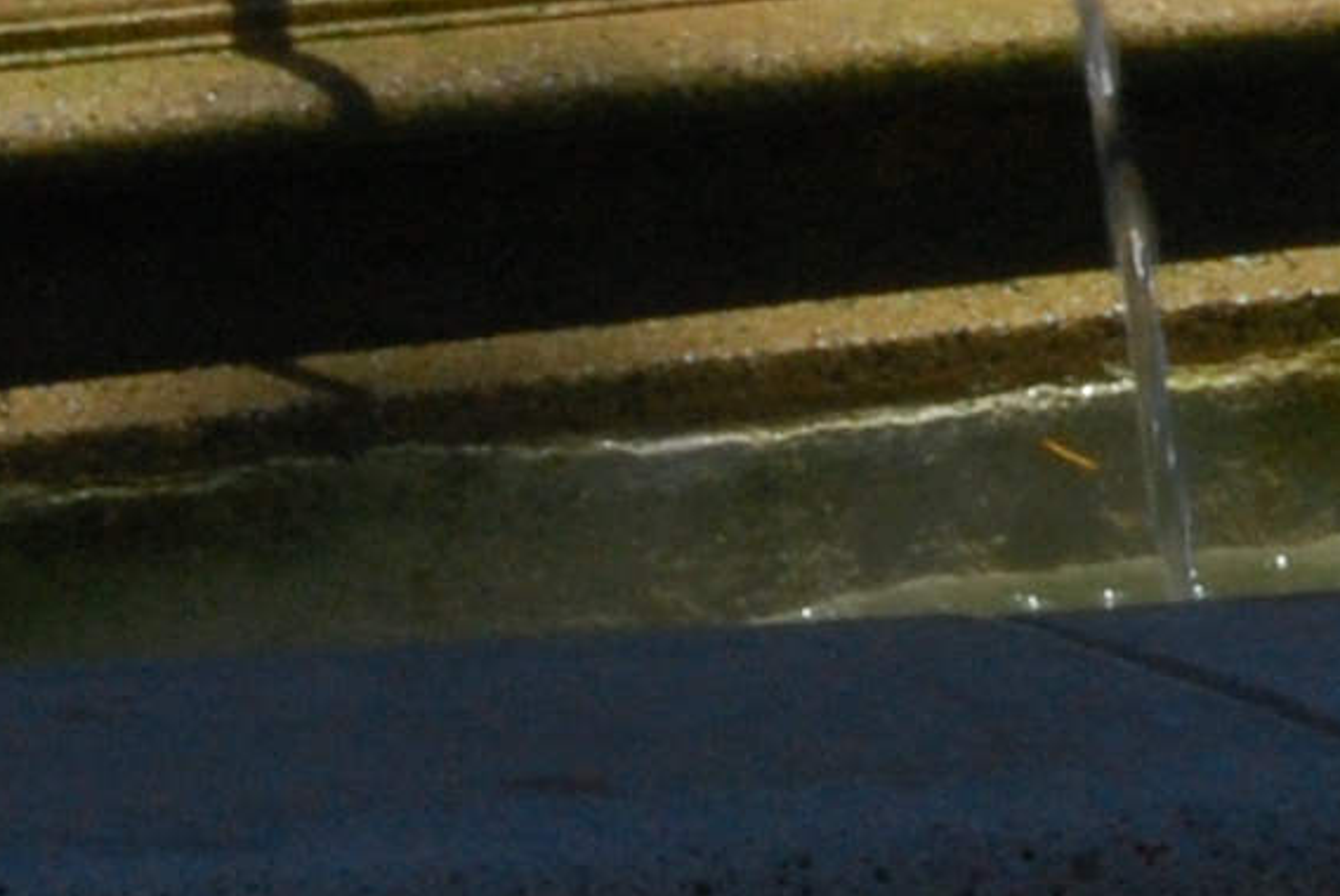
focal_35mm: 562
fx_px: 20955
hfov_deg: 3.6
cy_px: -1662
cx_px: 3218
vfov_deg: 2.4
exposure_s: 1/100
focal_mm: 55
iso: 400
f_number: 25
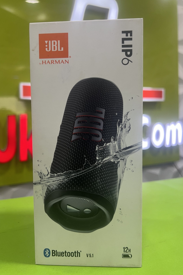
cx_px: 85
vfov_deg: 65.5
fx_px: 213
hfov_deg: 46.4
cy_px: 138
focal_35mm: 28
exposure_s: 1/49
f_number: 1.5
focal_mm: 5.7
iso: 64
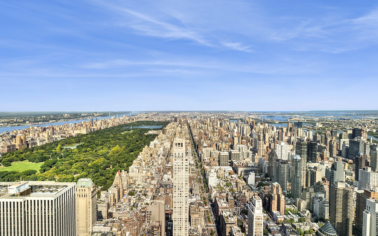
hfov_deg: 94.3
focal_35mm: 17
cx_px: 183
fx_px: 175
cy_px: 114
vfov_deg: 68.0
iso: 800
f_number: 16
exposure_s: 1/640
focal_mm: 16
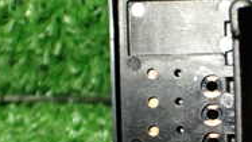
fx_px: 701
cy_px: 120
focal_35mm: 105
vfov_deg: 11.5
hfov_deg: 19.7
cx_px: 261
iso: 400
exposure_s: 1/125
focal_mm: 5.4
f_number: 2.3
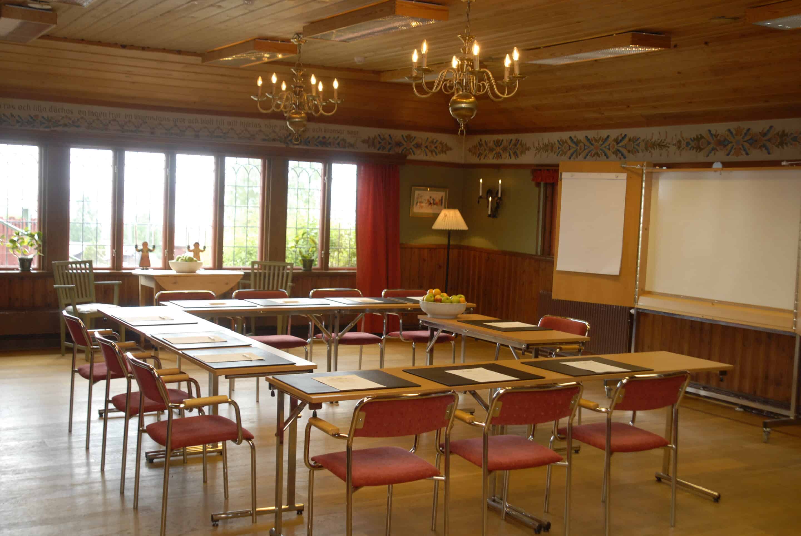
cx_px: 400
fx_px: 936
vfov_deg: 32.0
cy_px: 268
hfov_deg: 46.3
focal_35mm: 42
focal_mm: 28
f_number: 4
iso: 400
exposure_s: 1/60
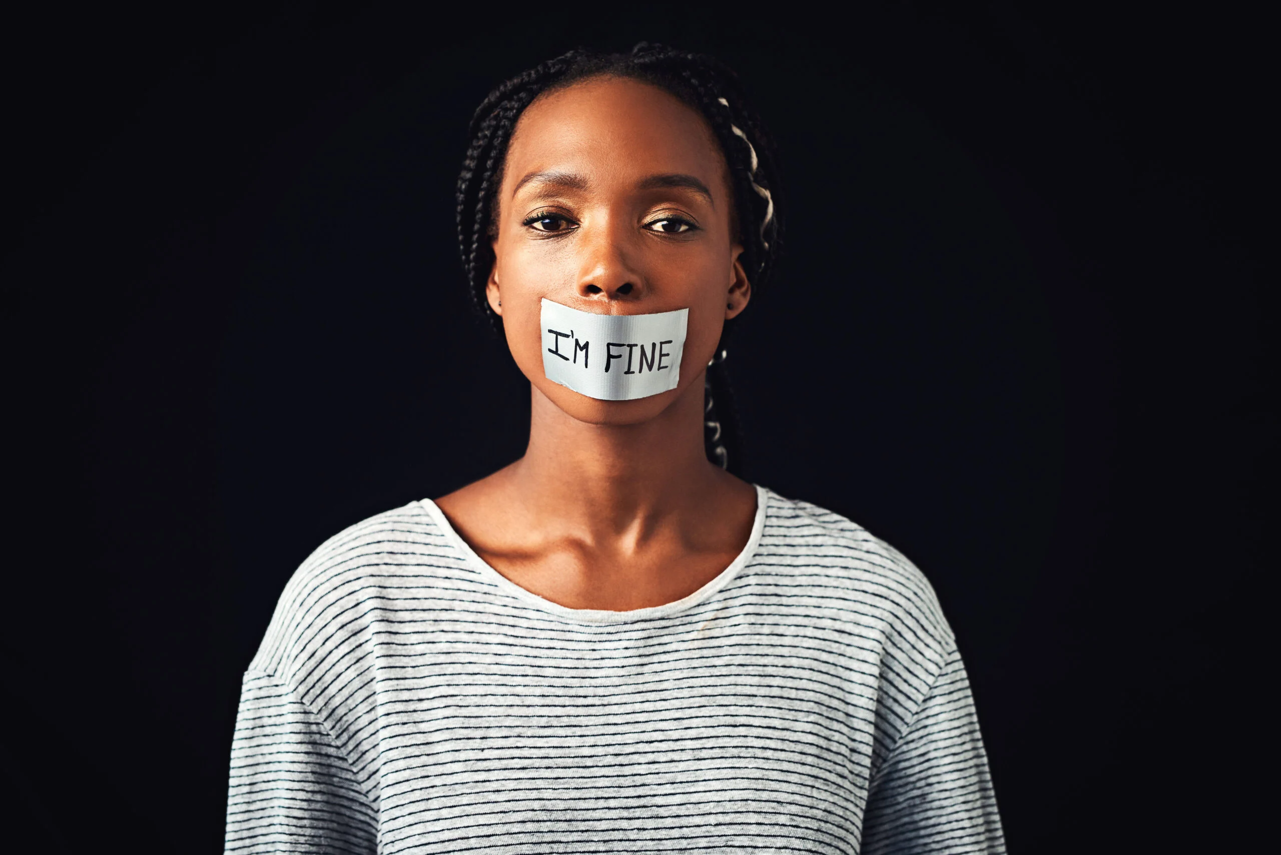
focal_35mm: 50
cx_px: 640
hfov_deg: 39.6
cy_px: 428
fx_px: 1780
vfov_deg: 27.0
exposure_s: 1/125
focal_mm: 50
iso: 320
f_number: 4
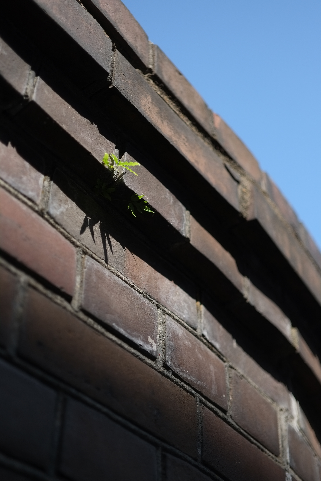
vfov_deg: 41.1
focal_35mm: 48
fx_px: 642
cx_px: 160
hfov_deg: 28.1
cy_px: 240
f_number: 2
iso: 200
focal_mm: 32
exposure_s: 1/3500
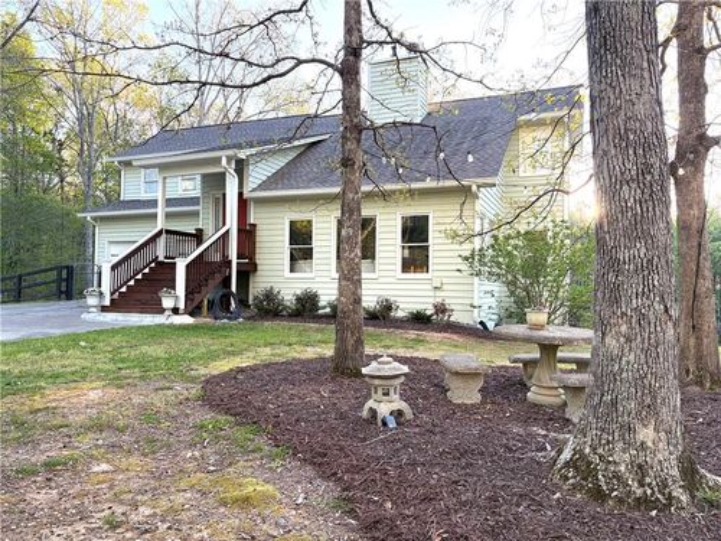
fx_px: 542
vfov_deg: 53.1
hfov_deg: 67.3
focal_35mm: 26
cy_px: 270
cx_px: 360
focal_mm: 5.96
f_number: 1.6
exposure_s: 1/191
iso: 64
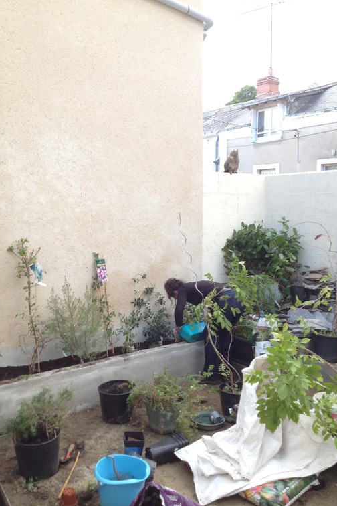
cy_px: 256
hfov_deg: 35.9
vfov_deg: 51.9
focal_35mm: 37
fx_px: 520
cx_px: 171
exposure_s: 1/120
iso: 64
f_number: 2.4
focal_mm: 4.28
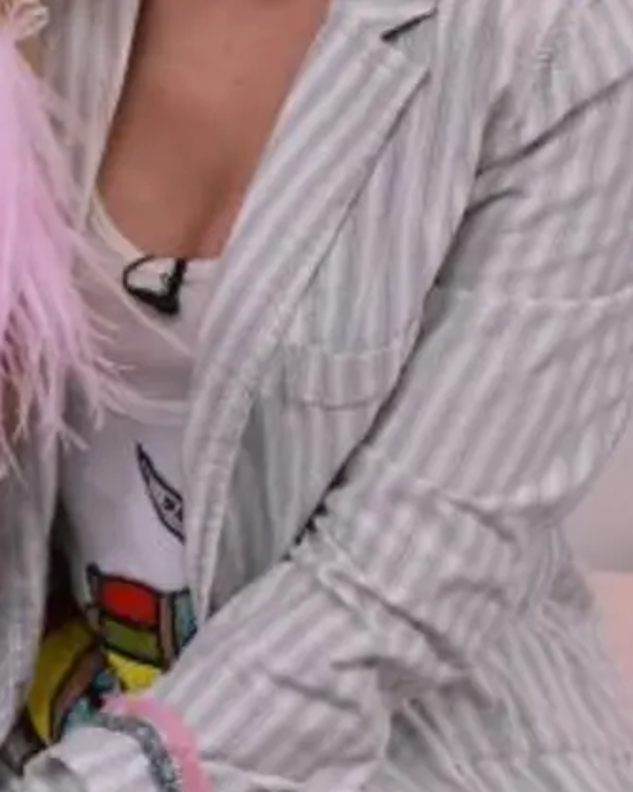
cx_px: 64
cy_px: 68
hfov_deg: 14.3
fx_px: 2491
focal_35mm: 106
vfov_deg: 17.8
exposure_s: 1/400
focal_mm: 27
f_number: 10
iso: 3200
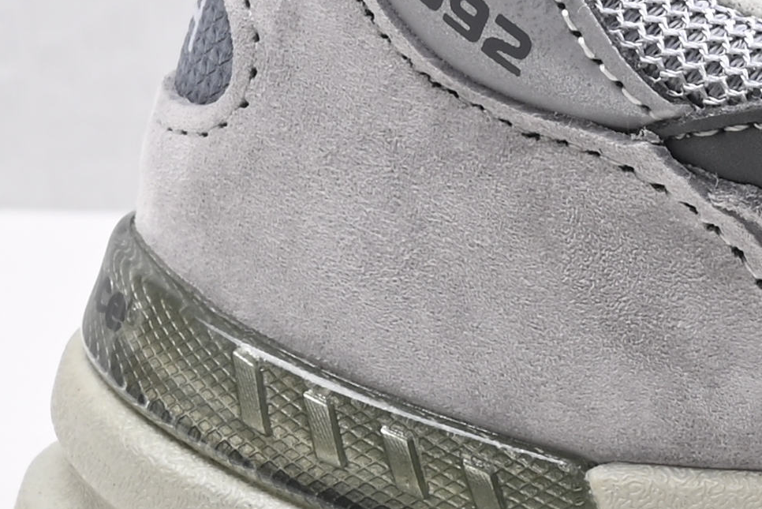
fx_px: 5273
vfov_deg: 5.5
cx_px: 1374
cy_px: 223
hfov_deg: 8.0
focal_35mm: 249
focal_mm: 40
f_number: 16
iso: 100
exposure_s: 1/2
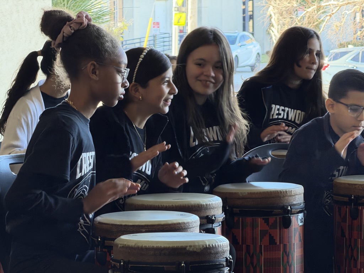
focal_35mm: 200
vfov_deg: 7.4
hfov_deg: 9.9
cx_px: 182
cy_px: 136
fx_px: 2103
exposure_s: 1/85
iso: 500
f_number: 2.8
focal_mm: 16.89
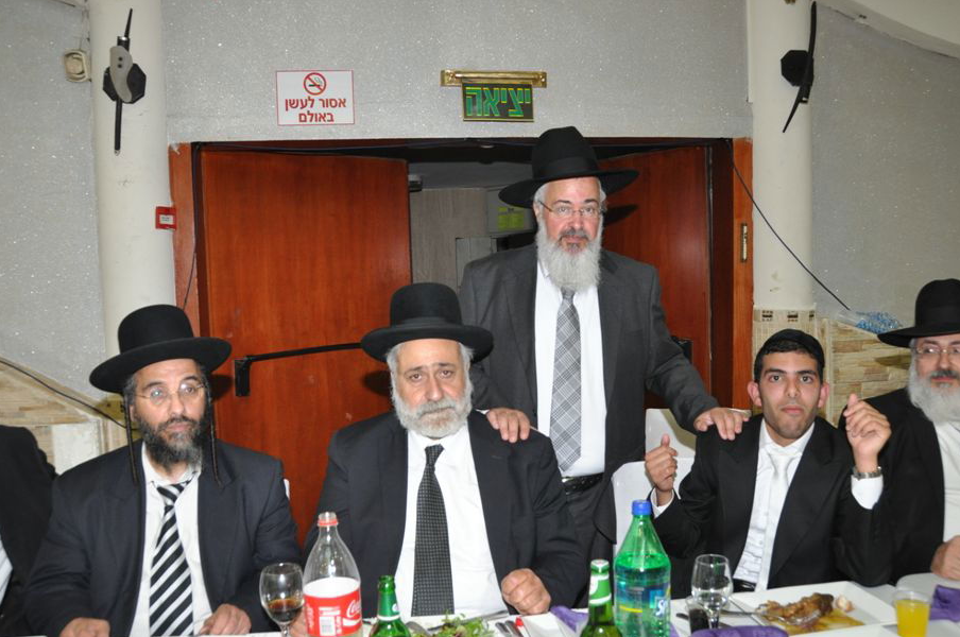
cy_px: 341
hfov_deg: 55.8
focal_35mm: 34
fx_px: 905
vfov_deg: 38.8
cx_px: 507
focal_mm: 20
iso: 800
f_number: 5.6
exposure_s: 1/60
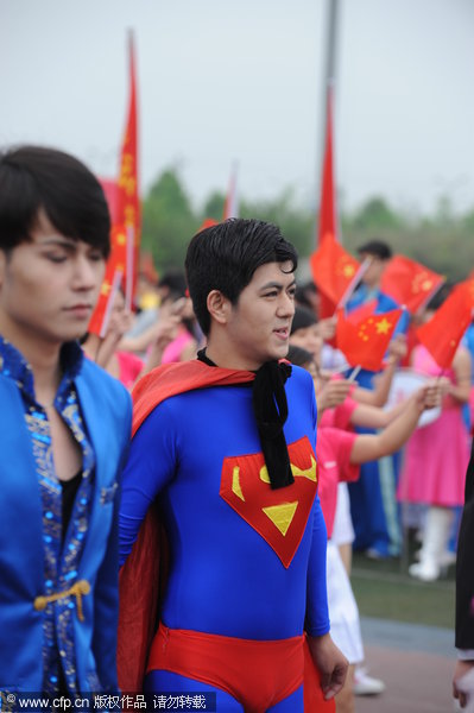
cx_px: 237
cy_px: 356
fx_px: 2671
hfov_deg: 10.1
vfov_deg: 15.2
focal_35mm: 135
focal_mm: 135
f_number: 5.6
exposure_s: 1/160
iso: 200
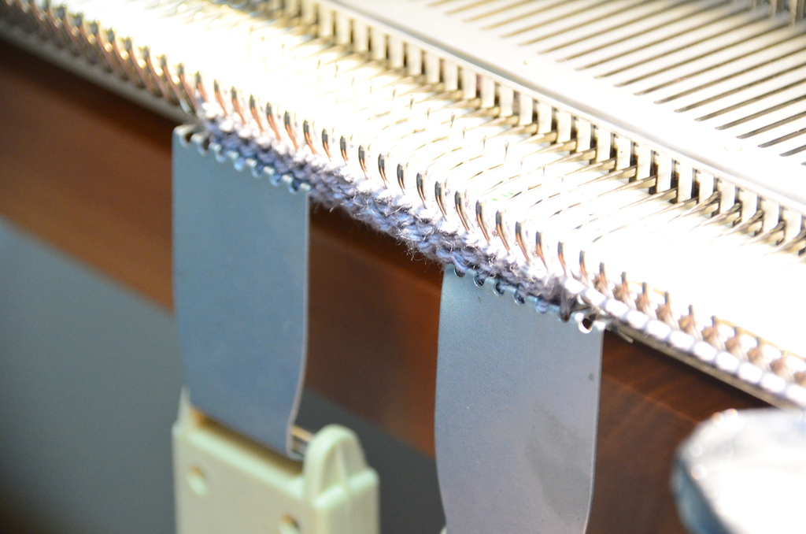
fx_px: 6702
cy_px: 267
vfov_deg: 4.6
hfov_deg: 6.9
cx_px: 403
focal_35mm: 300
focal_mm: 200
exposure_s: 1/30
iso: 3200
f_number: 6.3
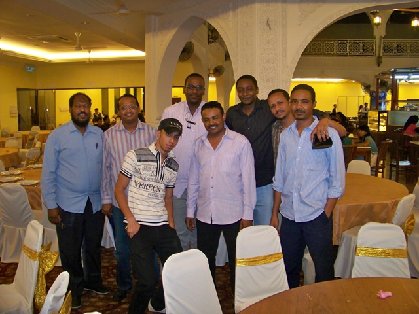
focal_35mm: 33
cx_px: 210
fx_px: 399
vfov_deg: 42.9
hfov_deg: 55.4
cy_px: 157
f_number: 2.8
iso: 200
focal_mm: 5.85
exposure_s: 1/30
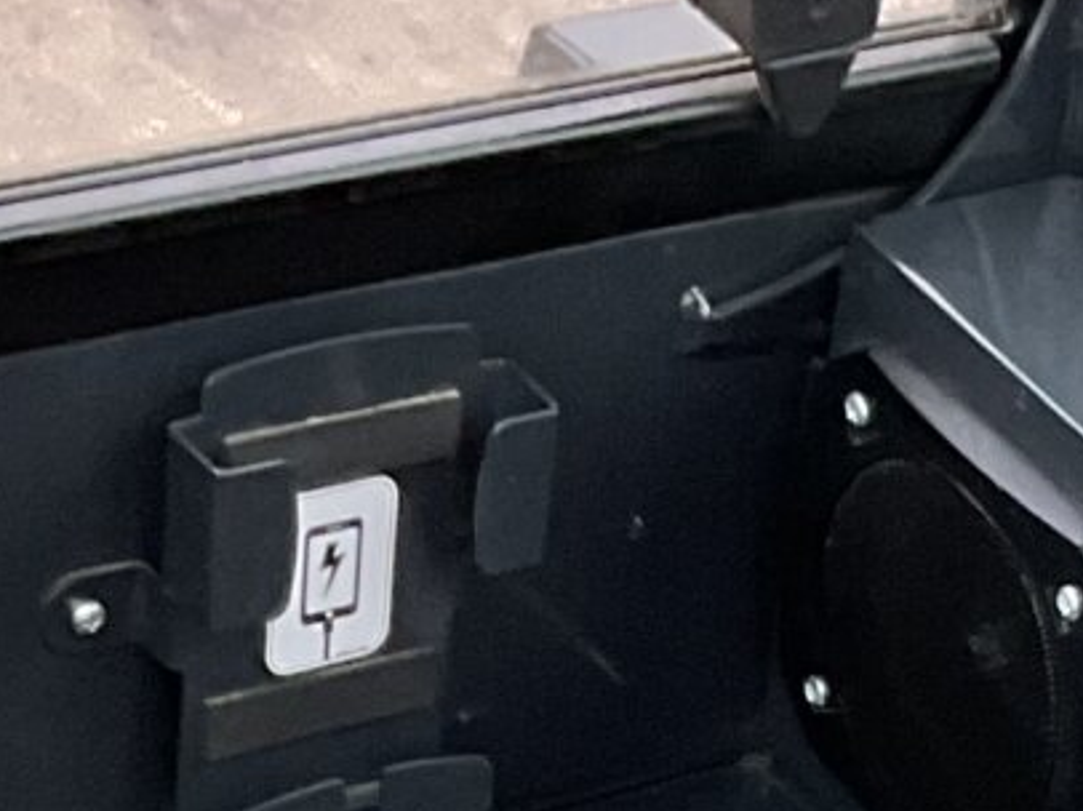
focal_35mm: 183
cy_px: 1806
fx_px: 5722
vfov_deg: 7.7
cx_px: 1694
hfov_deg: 10.4
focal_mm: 3
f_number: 1.8
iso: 50
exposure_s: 1/50
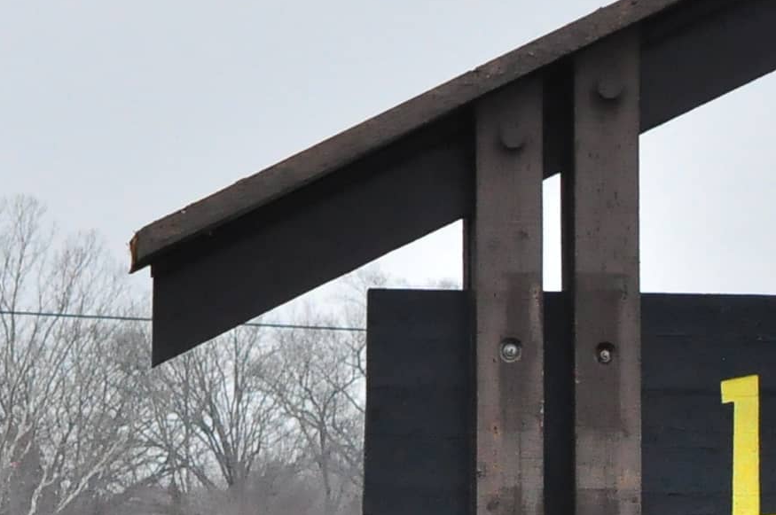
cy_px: 543
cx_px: 1309
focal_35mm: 386
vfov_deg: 3.5
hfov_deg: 5.3
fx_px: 8310
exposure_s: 1/4000
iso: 2000
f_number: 7.1
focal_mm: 70
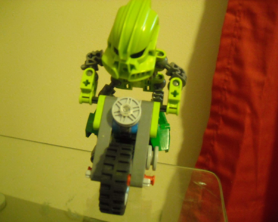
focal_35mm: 37
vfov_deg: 40.1
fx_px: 304
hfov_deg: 49.1
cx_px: 138
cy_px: 111
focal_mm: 5.7
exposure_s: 1/7
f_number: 2.8
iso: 800
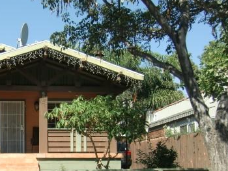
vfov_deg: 26.7
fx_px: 349
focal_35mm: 53
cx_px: 27
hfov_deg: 34.3
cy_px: 153
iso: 64
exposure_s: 1/400
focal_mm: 5.2
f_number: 3.5
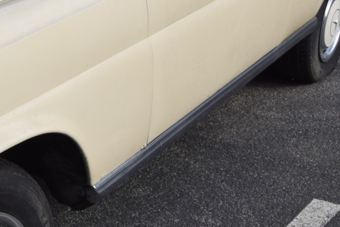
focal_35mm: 84
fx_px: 790
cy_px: 93
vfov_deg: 16.3
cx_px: -78
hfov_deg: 22.2
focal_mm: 17
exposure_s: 1/320
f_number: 9
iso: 200
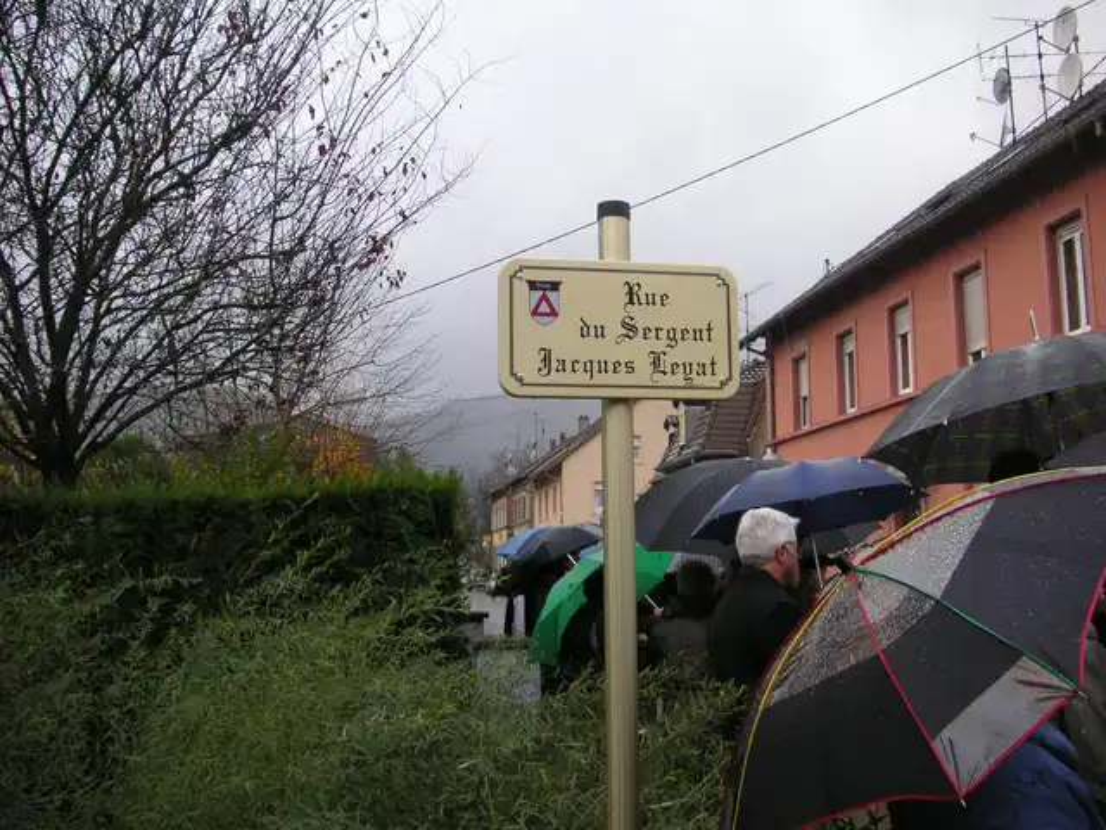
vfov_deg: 38.7
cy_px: 415
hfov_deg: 50.1
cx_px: 553
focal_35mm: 37
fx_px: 1182
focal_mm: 6.1
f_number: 2.8
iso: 50
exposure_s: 1/350
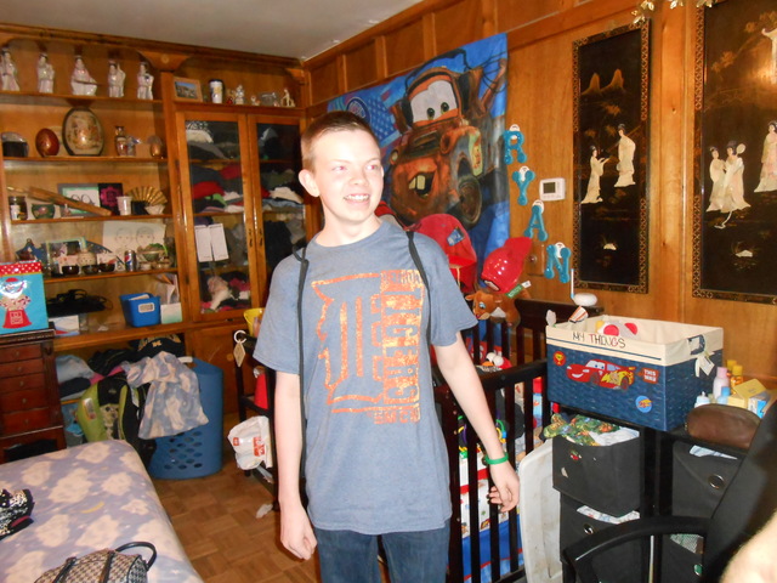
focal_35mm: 26
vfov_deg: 53.1
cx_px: 388
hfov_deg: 67.3
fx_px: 584
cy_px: 292
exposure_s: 1/25
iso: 640
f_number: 3.5
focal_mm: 4.6
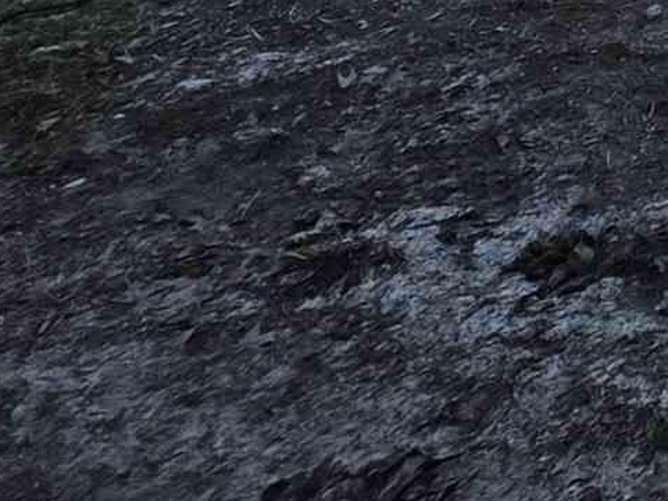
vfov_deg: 13.6
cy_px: -645
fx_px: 1602
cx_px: 1647
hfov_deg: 14.4
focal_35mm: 83
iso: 32
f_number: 1.9
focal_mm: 2.2
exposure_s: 1/1053
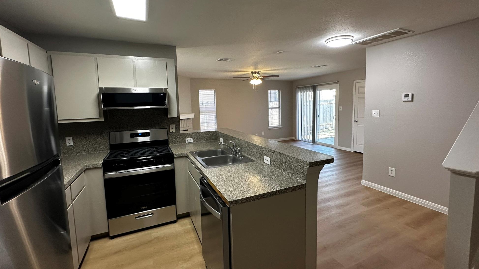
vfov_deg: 67.0
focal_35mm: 16
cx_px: 236
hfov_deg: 99.4
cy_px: 123
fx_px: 203
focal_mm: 2.22
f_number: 2.2
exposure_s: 1/120
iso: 200
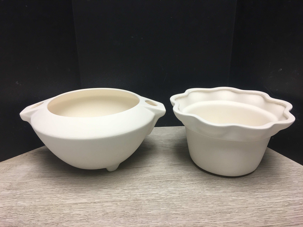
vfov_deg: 48.2
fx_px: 254
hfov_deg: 61.7
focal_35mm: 29
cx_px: 152
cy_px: 114
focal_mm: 4.15
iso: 25
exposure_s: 1/30
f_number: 2.2
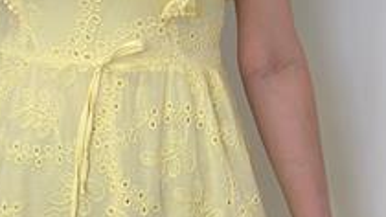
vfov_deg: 9.0
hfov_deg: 16.1
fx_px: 1361
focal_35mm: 133
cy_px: -41
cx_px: 132
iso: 80
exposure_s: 1/287
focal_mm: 6.86
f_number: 1.78
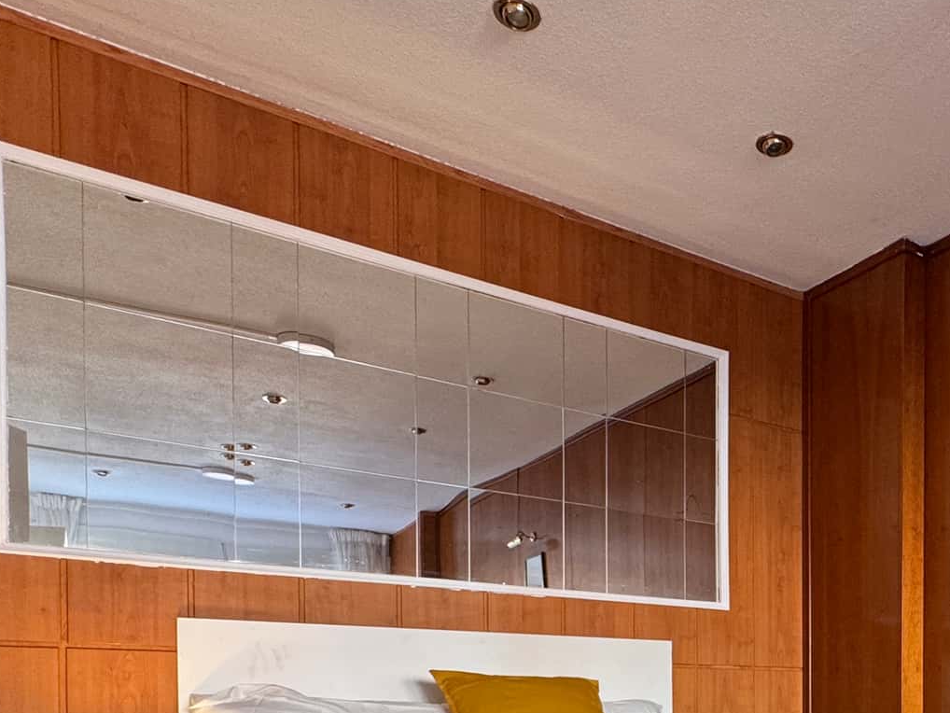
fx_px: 906
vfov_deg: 38.0
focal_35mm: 33
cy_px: 723
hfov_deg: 50.7
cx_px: 807
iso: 200
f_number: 2.2
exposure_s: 1/100
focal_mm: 2.22
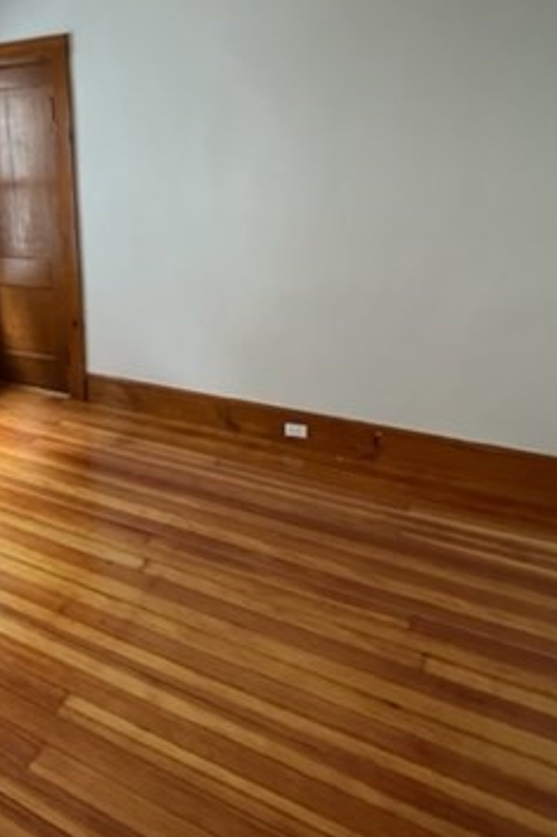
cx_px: 119
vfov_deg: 75.8
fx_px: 534
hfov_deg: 51.9
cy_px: 365
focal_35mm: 23
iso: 320
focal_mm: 1.57
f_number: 1.8
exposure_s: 1/60
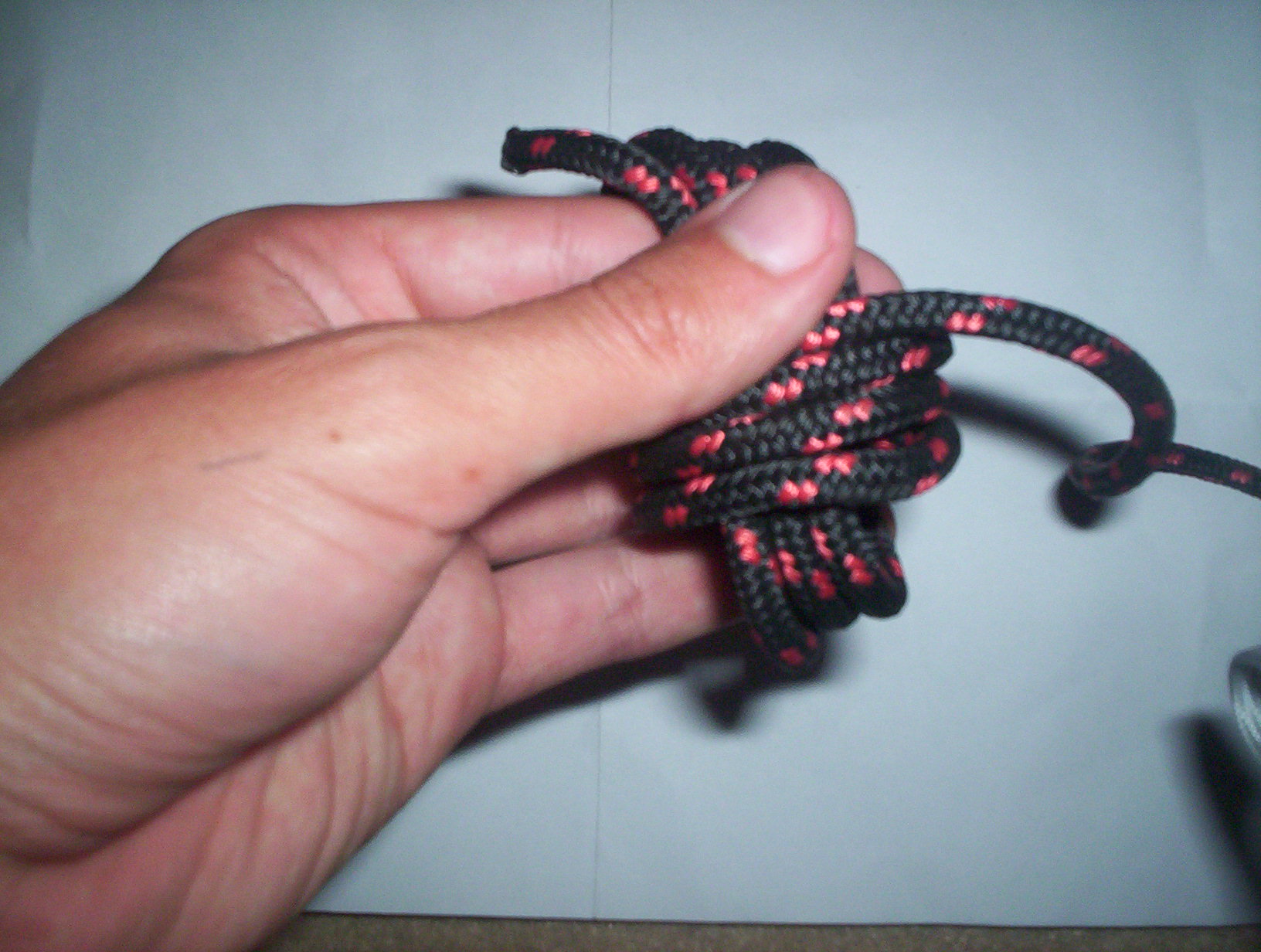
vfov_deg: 37.9
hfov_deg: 48.9
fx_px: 1388
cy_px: 476
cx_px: 630
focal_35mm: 38
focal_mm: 4.99
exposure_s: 1/60
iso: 140
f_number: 4.5
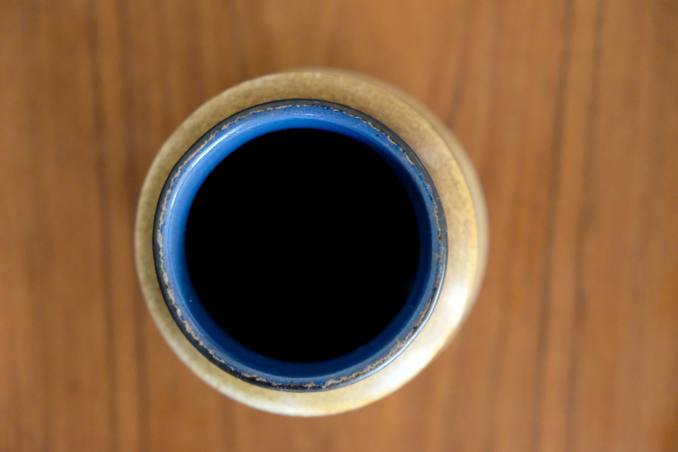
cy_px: 226
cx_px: 339
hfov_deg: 26.7
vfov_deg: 17.9
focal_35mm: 76
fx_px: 1431
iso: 6400
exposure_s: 1/27
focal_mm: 50.5
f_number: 4
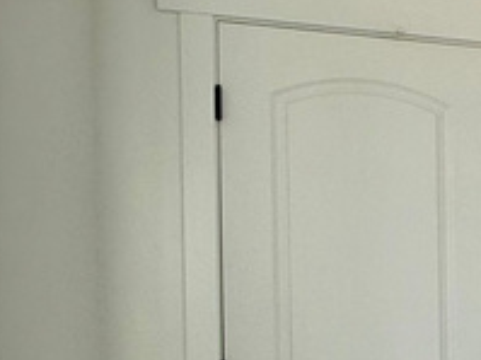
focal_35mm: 72
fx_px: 1000
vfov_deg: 19.8
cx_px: 641
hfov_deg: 23.6
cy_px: 367
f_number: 2.2
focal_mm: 2.22
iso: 50
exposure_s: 1/281
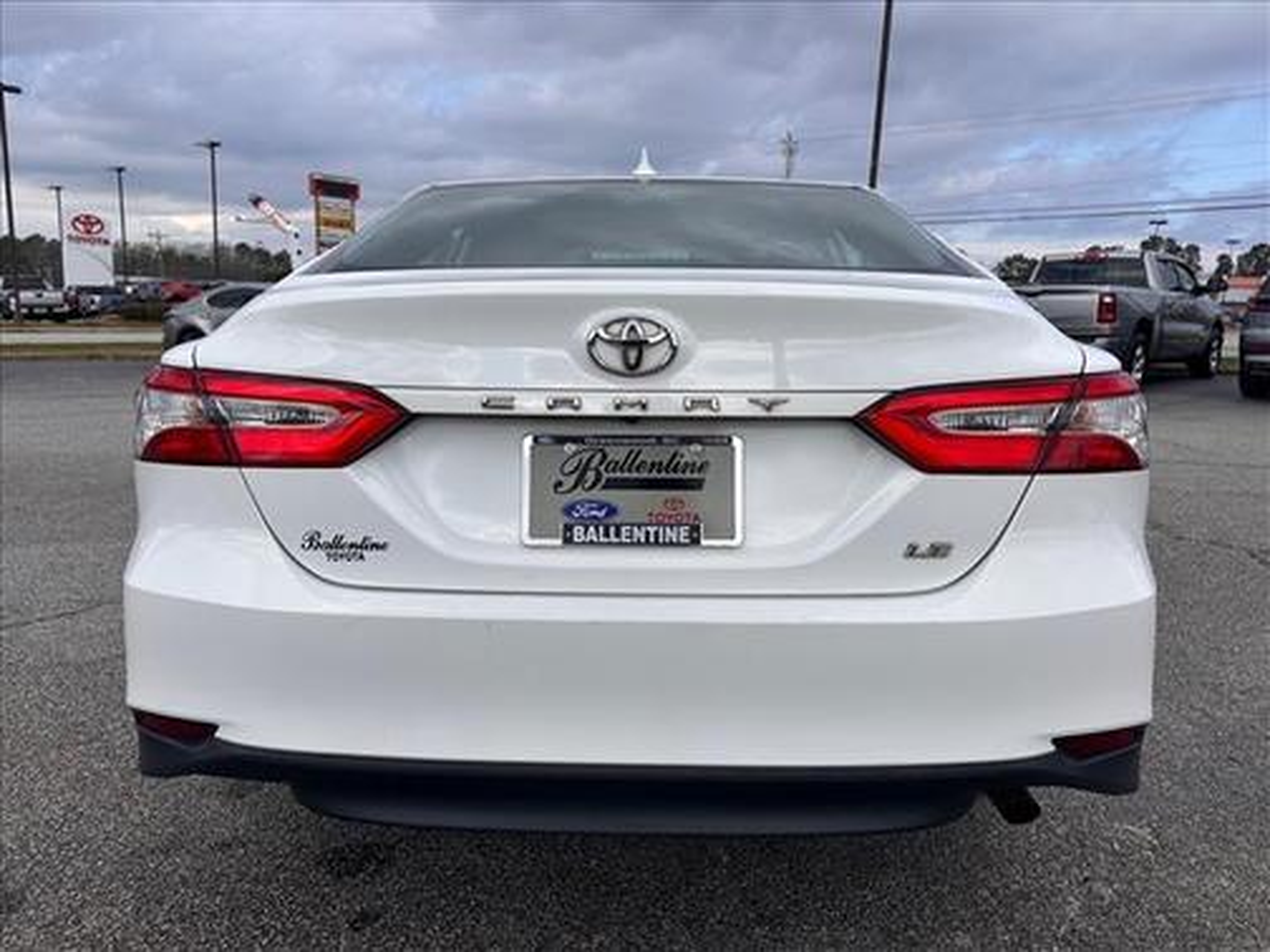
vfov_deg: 56.8
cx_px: 635
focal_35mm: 24
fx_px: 881
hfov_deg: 71.6
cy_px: 476
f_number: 1.78
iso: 80
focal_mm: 6.86
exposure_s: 1/3597
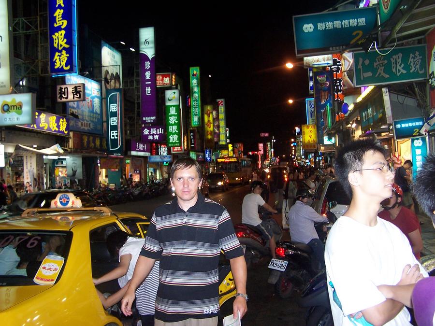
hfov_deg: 49.0
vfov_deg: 37.7
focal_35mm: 38
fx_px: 478
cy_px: 163
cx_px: 218
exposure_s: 1/60
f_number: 2.8
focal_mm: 6.3
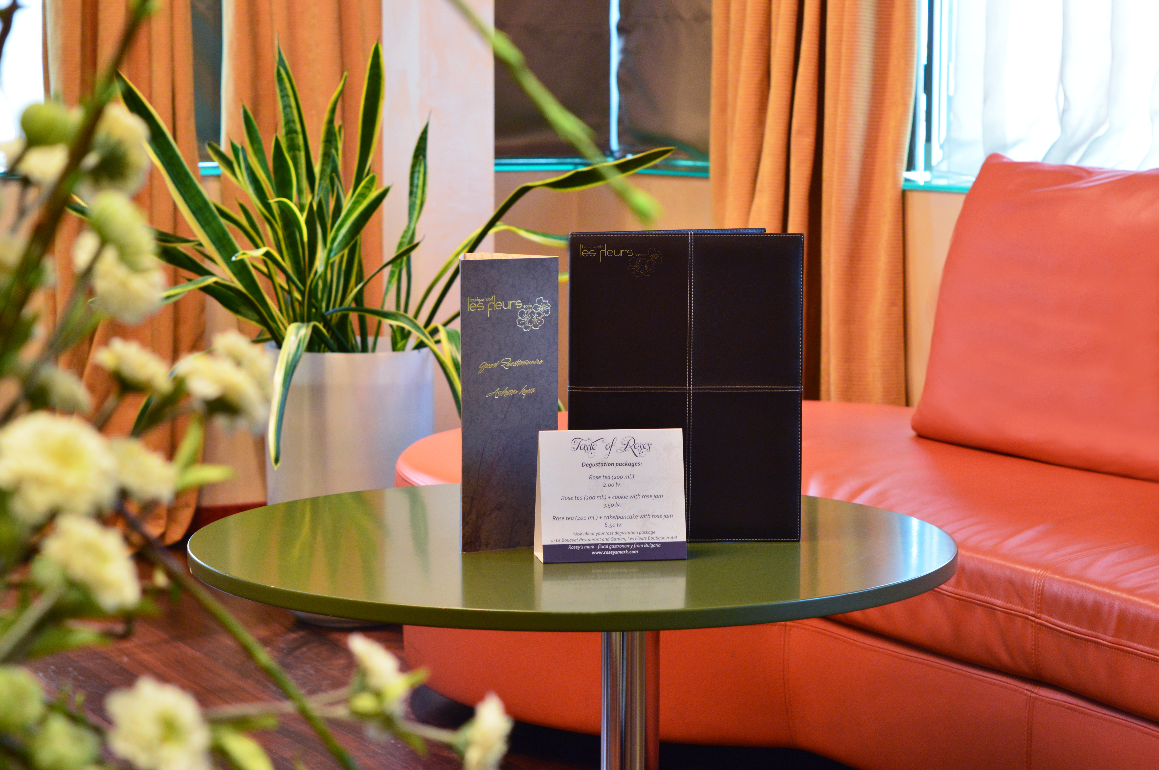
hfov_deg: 24.6
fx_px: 2654
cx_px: 580
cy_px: 385
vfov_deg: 16.5
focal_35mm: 82
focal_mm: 55
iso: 800
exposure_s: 1/5
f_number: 5.6
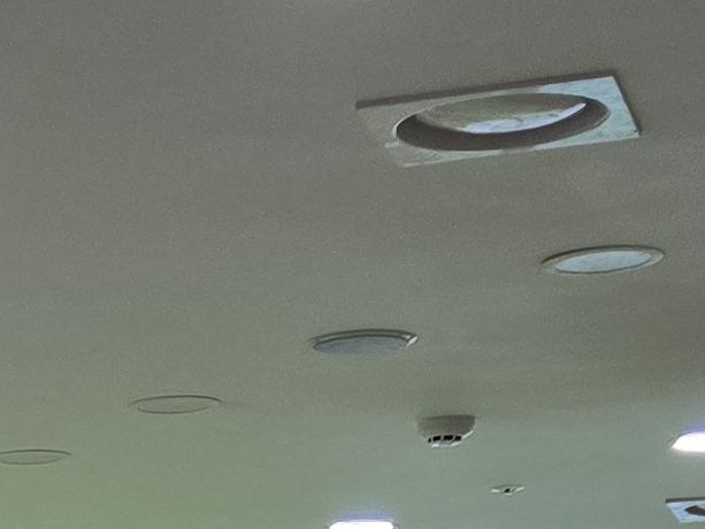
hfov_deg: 12.1
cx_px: -580
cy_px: 1247
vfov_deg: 9.0
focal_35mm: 150
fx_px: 3056
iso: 125
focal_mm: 6.3
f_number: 1.7
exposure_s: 1/120
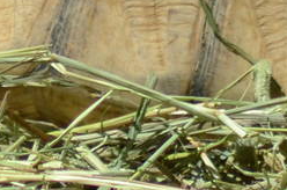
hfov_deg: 0.9
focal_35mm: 2321
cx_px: 199
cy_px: -57
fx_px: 18456
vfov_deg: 0.6
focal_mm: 240
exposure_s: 1/2000
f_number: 5.6
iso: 280
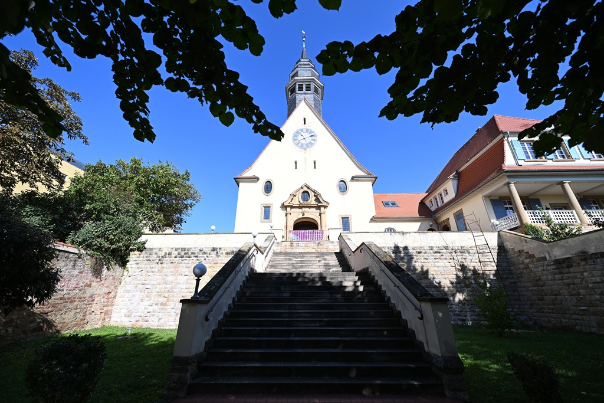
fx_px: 235
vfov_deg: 81.2
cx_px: 302
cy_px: 202
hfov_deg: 104.2
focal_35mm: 14
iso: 80
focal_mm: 14
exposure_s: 1/640
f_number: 4
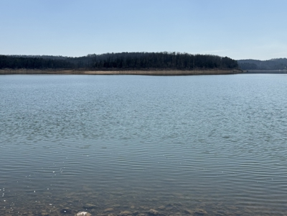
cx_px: 144
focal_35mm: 48
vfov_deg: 30.3
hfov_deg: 39.7
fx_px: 398
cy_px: 108
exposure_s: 1/11364
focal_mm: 6.76
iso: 64
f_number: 1.78
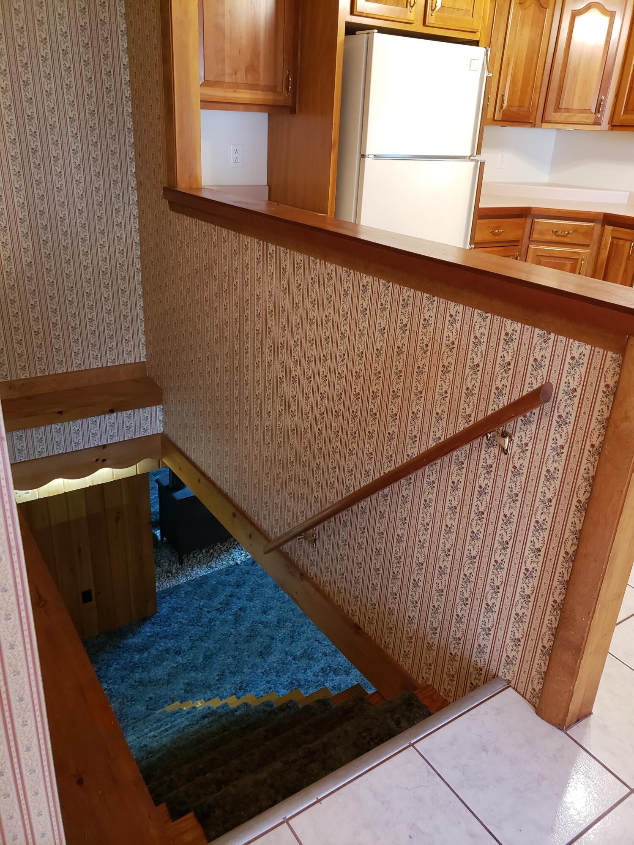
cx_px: 317
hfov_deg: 53.1
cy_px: 422
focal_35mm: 26
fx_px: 635
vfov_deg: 67.3
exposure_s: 1/30
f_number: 1.5
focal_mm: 4.3
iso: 250
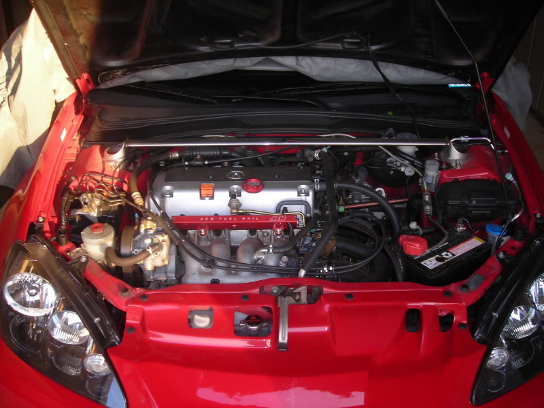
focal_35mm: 38
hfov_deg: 49.0
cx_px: 272
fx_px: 597
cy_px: 204
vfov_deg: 37.7
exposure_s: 1/30
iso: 50
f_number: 3.2
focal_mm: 6.3
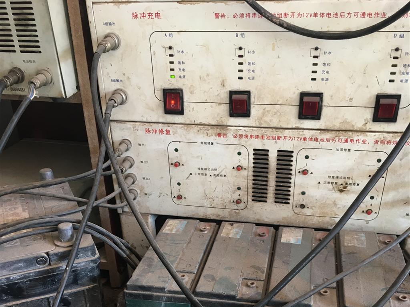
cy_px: 154
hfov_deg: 61.7
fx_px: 343
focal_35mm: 29
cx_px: 205
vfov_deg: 48.2
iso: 100
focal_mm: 4.15
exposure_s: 1/33
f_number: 2.2
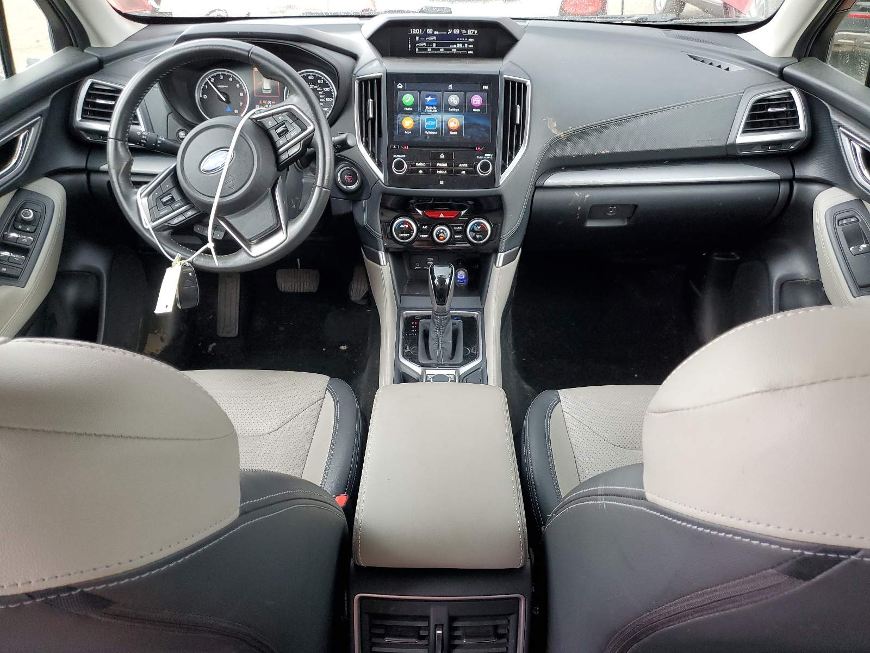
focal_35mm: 26
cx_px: 435
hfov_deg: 67.3
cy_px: 326
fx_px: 653
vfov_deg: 53.1
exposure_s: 1/120
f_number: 1.5
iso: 90
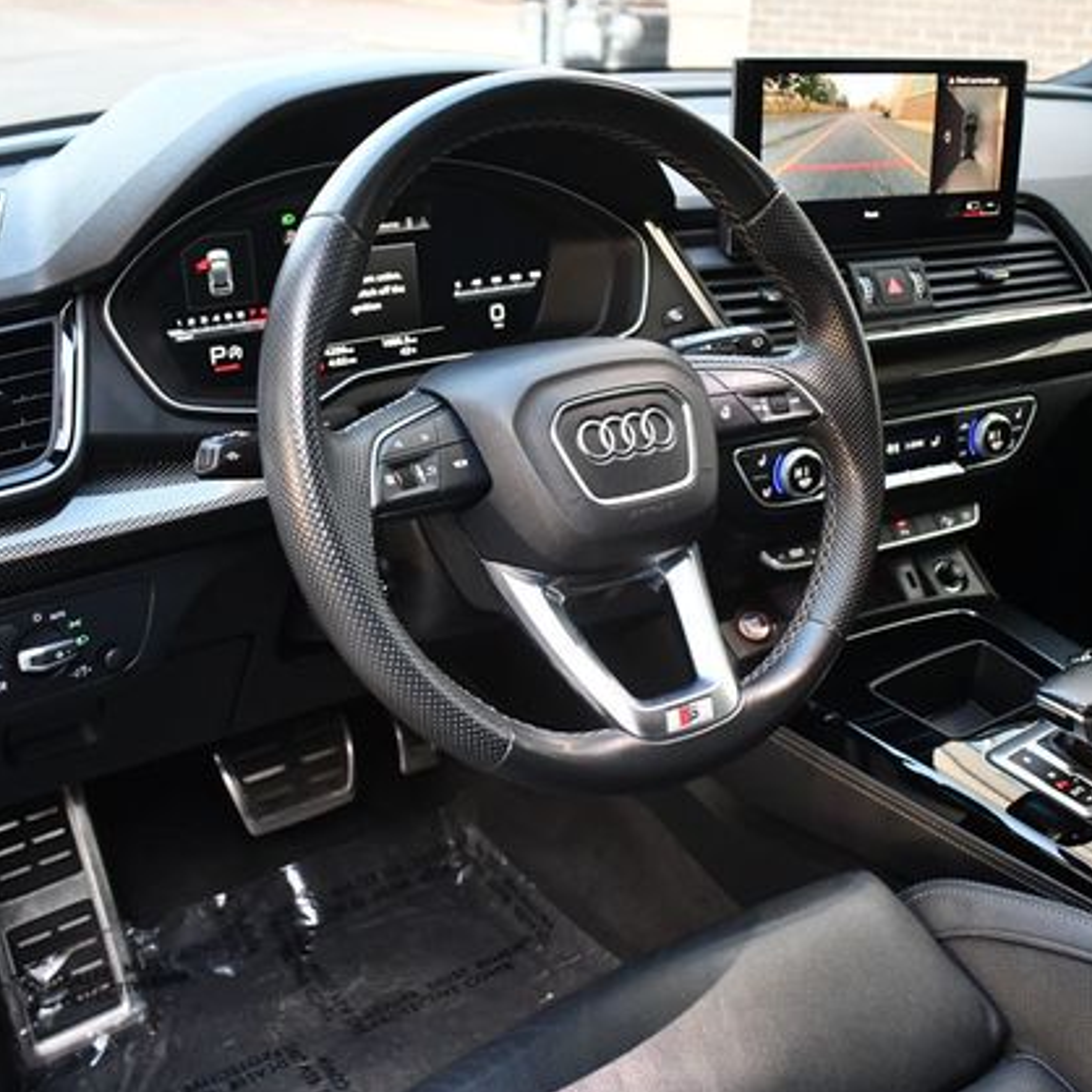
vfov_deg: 42.8
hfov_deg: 42.8
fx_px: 1392
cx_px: 577
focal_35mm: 39
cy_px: 543
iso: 3200
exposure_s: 1/100
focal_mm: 20
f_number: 3.5
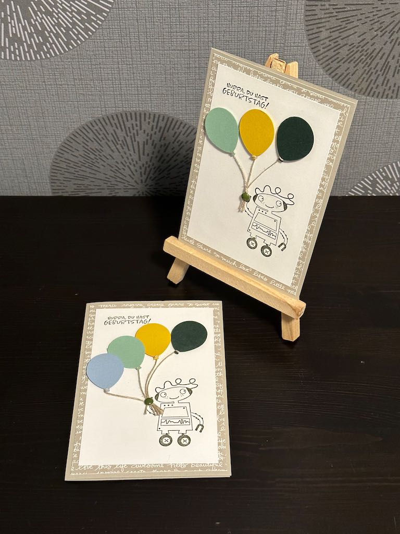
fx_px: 740
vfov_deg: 39.7
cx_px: 200
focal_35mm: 48
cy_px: 267
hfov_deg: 30.3
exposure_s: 1/46
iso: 250
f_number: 1.78
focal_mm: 6.86
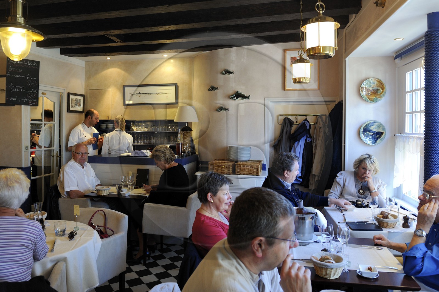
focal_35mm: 24
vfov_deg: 53.1
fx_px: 293
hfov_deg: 73.8
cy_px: 146
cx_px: 220
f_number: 4.5
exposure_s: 1/40
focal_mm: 24
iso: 800
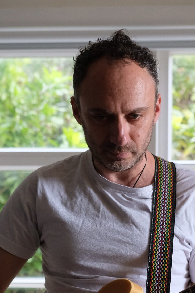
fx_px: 1089
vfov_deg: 15.2
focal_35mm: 134
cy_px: 230
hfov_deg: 10.2
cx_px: 116
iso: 1600
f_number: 4
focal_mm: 55
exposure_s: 1/110
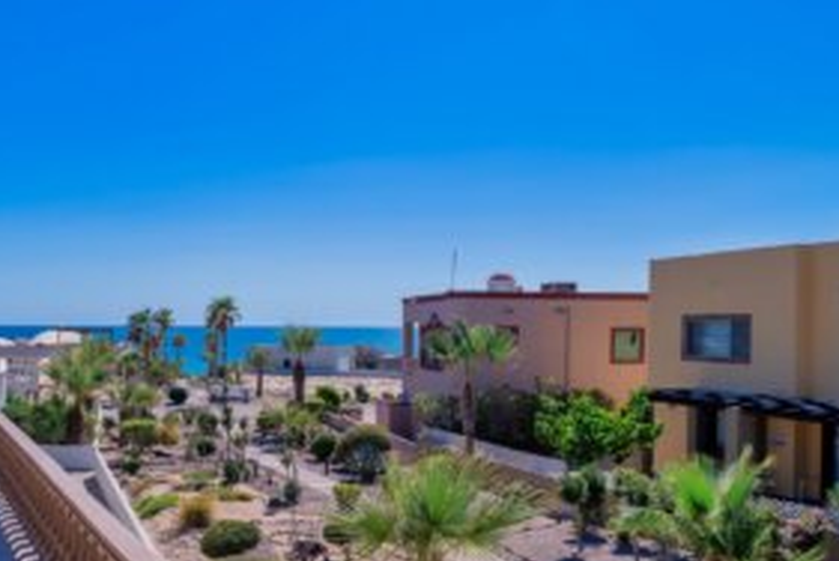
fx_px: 747
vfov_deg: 41.0
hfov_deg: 57.3
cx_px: 278
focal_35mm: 32
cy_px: 346
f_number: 4
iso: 50
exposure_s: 1/2000
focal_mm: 20
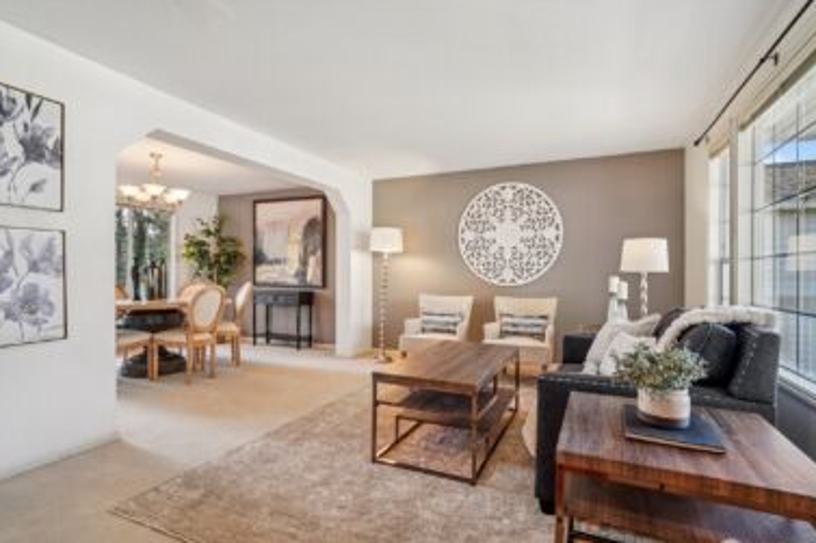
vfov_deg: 70.4
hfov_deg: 93.3
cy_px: 282
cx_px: 409
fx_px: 385
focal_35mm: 17
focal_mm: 16
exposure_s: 1/25
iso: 1600
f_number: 8
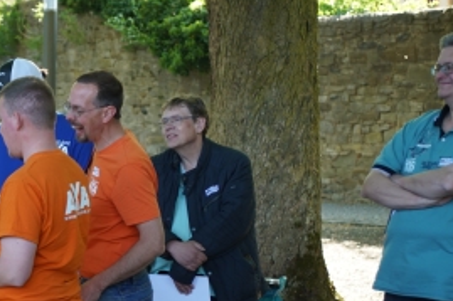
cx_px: -71
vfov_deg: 13.0
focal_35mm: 104
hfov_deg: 18.7
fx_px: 1308
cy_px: 272
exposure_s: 1/400
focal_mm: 40
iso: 400
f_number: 2.8
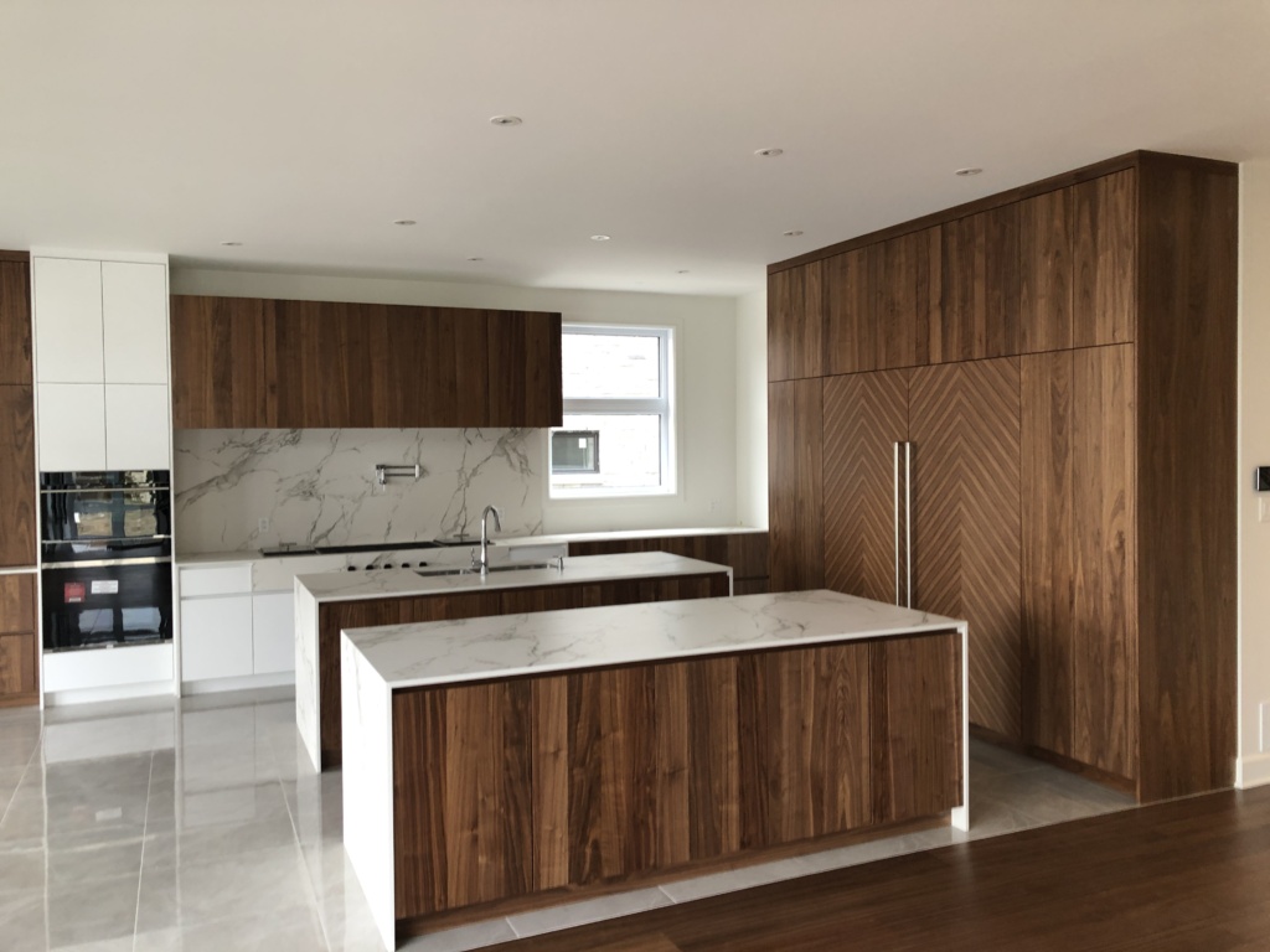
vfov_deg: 49.7
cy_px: 476
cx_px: 635
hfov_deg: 63.4
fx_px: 1027
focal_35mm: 28
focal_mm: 3.99
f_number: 1.8
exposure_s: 1/24
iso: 40
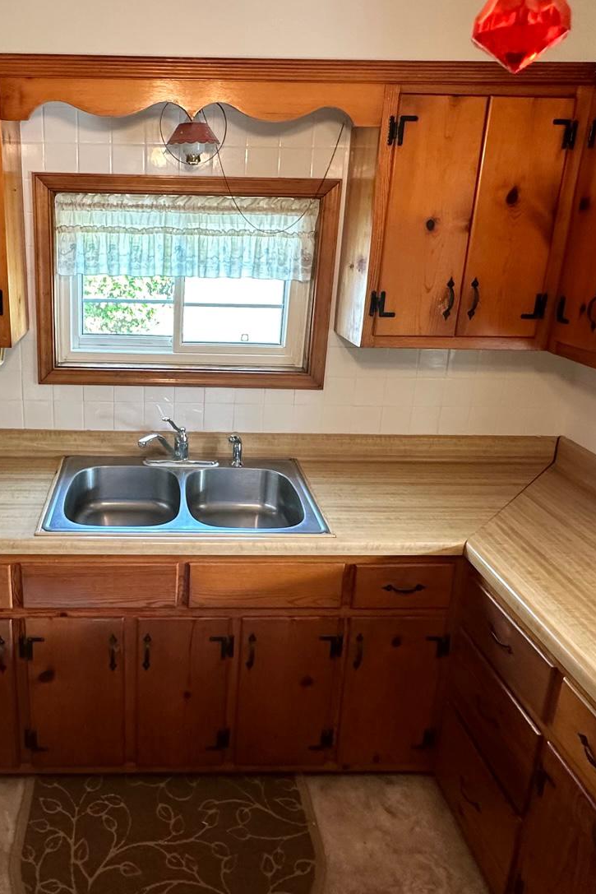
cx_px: 166
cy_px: 397
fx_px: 670
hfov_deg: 46.6
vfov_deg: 67.2
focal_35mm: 27
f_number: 2.2
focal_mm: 2.22
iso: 250
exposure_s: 1/60
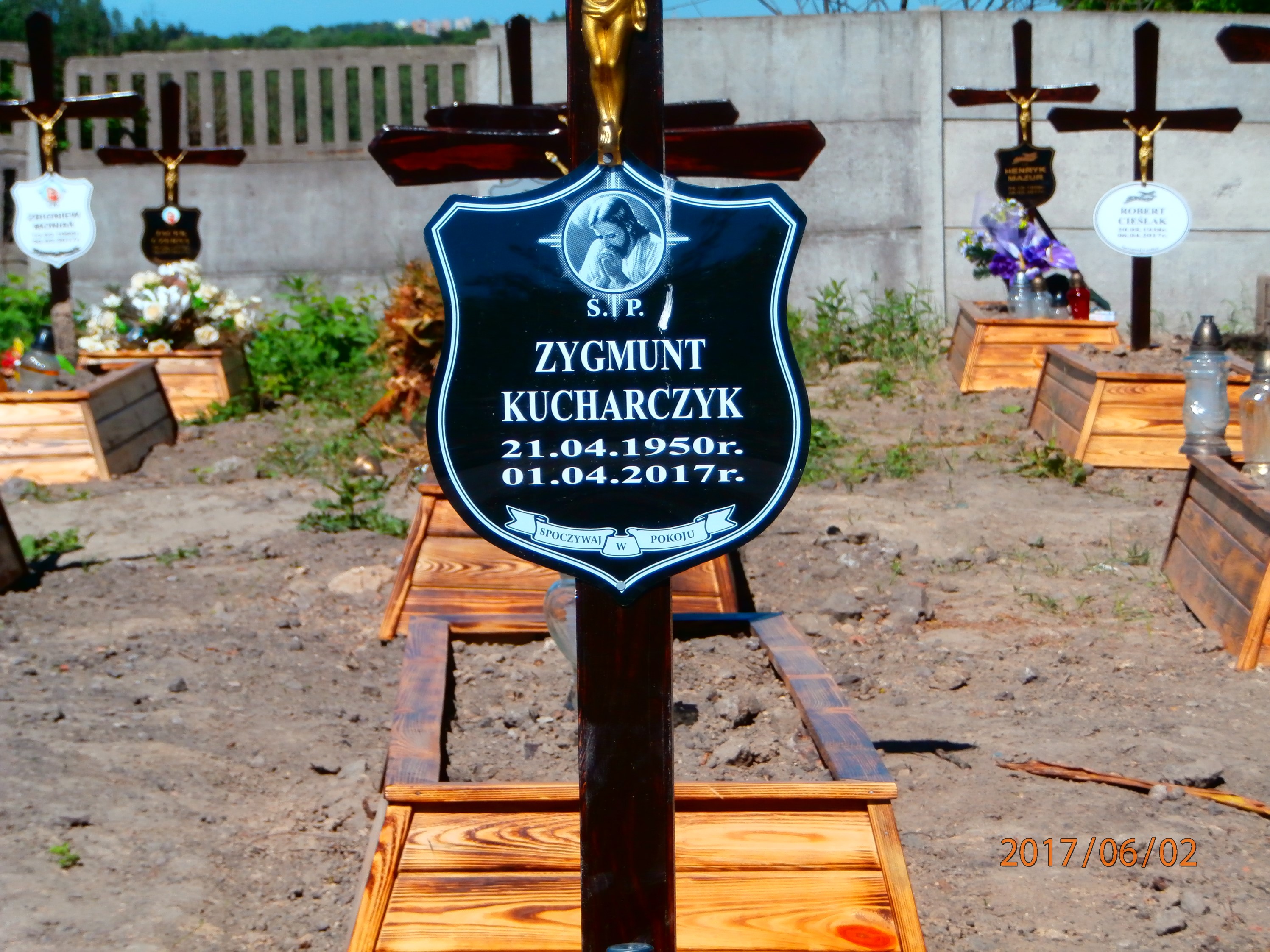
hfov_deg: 17.9
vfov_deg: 13.5
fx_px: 4036
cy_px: 476
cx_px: 635
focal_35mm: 110
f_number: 5.4
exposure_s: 1/640
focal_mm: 19.54
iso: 100
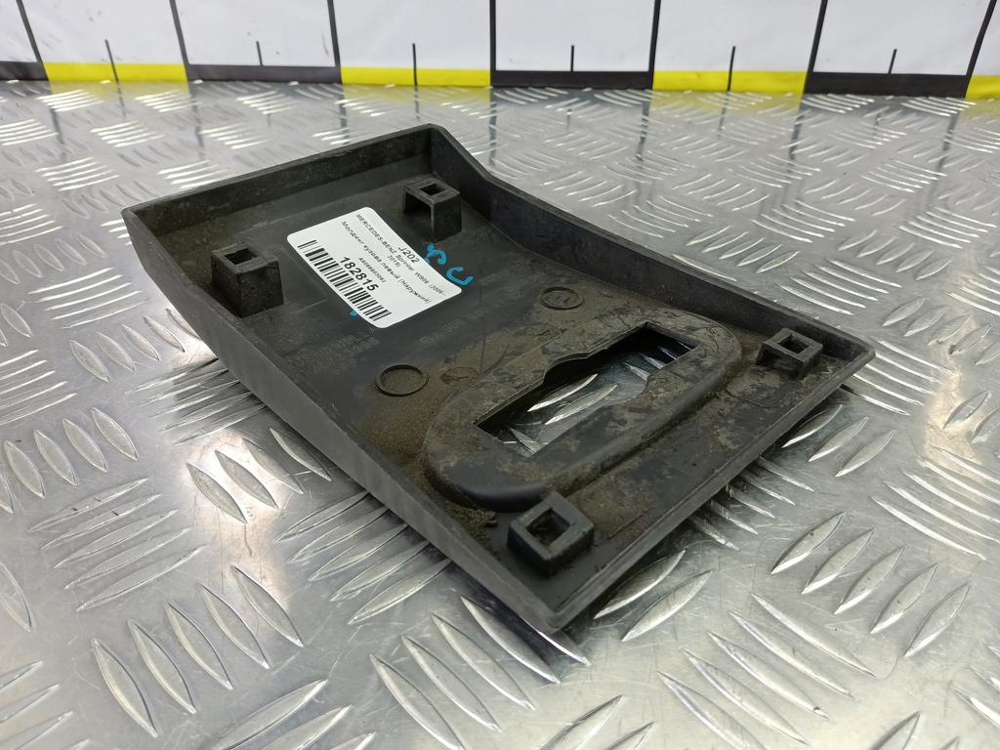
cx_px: 500
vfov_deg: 58.9
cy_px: 375
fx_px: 664
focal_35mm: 23
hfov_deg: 73.9
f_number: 1.6
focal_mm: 4.11
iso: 185
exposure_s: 1/50
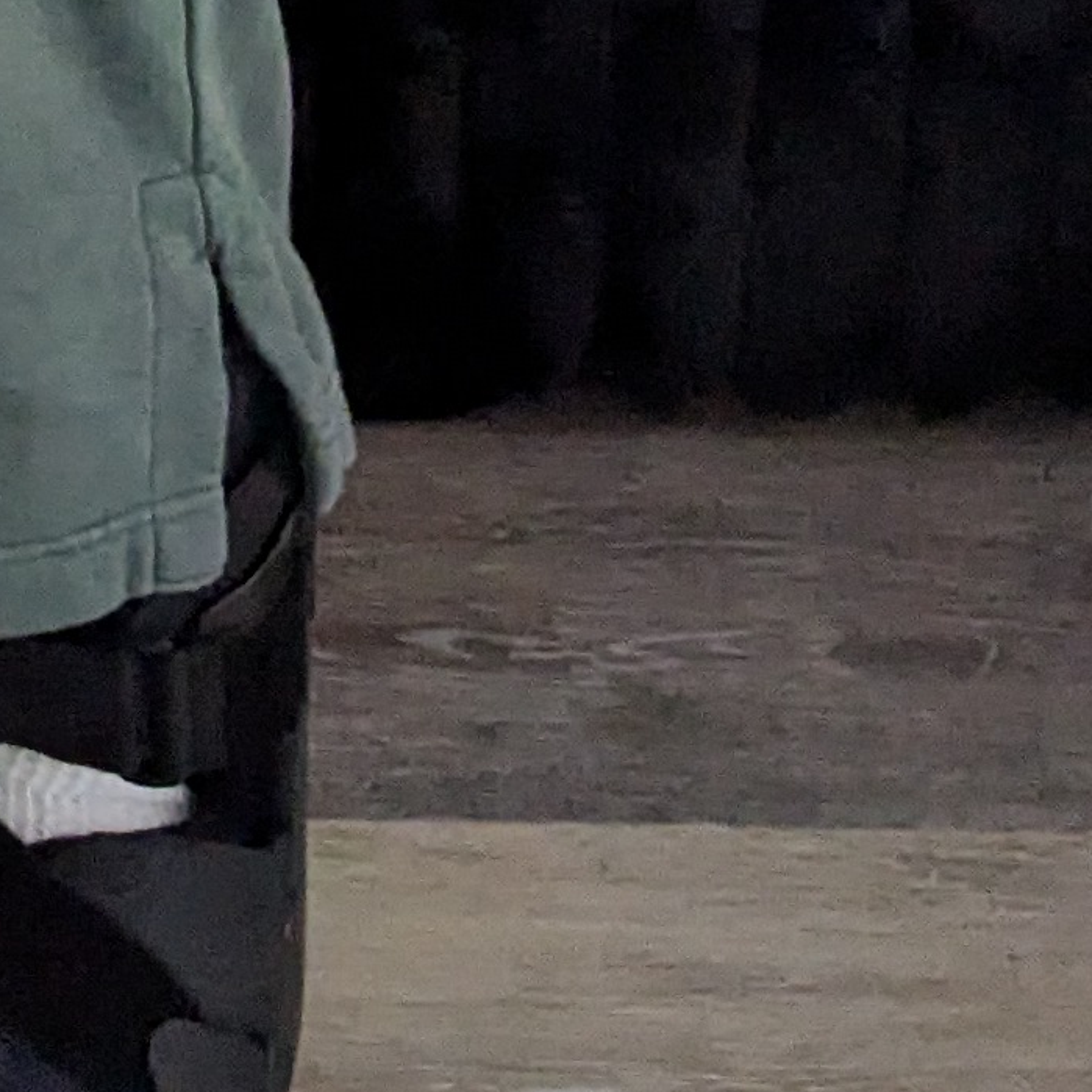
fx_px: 4426
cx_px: -980
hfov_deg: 12.6
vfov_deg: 11.8
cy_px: -1397
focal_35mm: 124
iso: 1110
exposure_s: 1/142
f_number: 1.85
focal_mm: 6.81
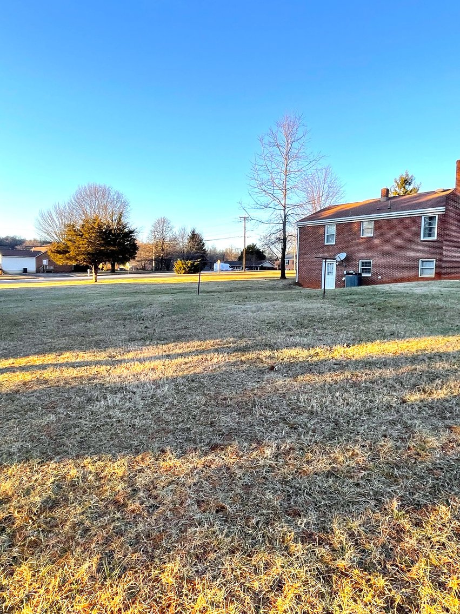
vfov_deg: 79.0
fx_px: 372
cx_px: 230
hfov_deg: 63.4
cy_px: 307
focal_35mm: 21
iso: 25
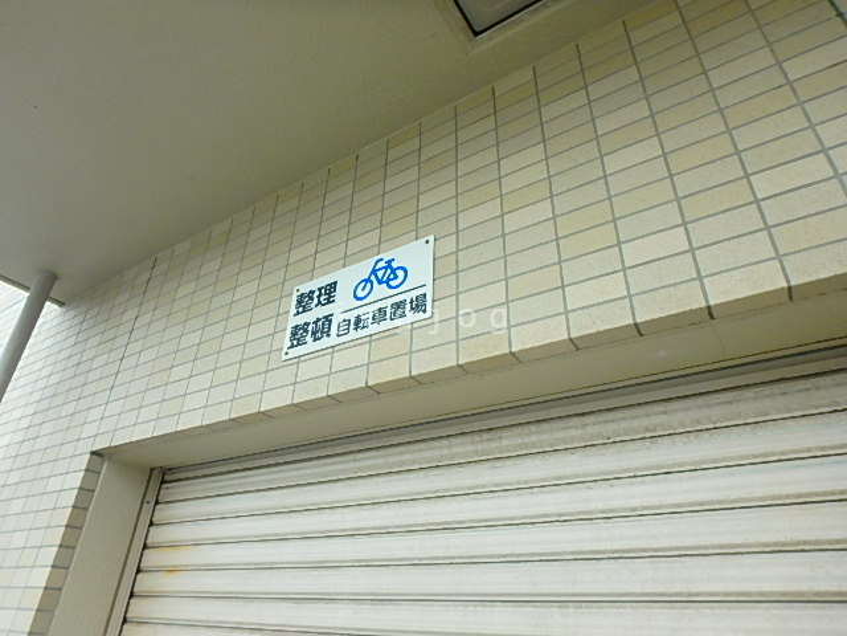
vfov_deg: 63.4
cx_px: 424
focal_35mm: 21
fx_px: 514
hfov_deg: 79.0
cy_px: 318
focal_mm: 3.7
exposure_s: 1/80
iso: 125
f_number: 3.5
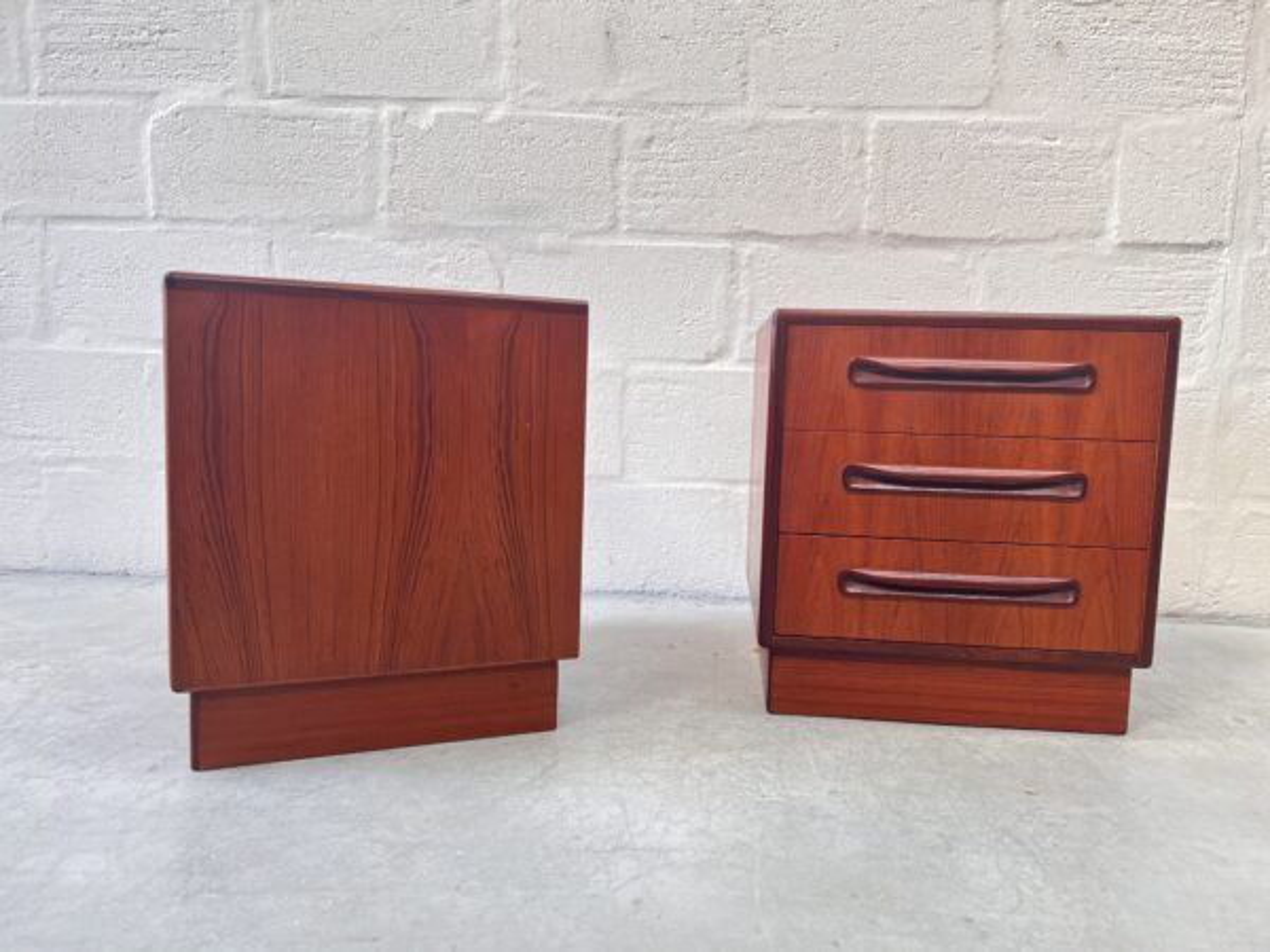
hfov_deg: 67.3
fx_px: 954
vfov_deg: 53.1
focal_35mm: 26
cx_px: 635
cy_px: 476
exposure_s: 1/121
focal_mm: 5.7
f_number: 1.5
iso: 100
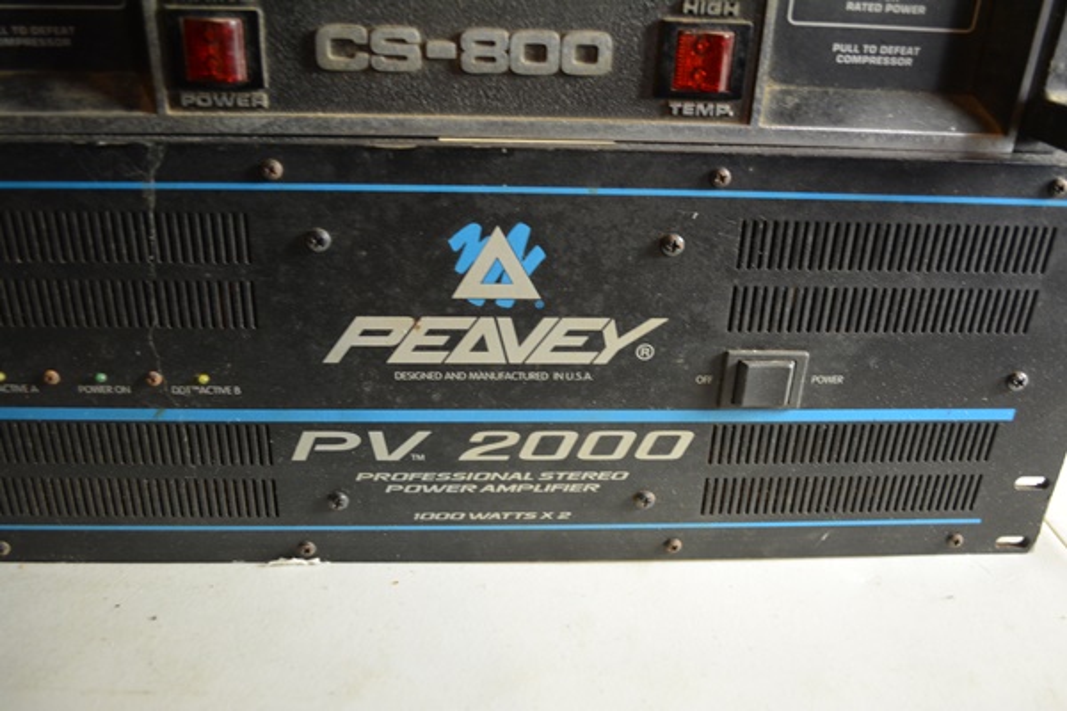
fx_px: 978
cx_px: 534
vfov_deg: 40.0
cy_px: 356
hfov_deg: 57.2
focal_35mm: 33
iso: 1400
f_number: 3.8
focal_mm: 22
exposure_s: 1/30
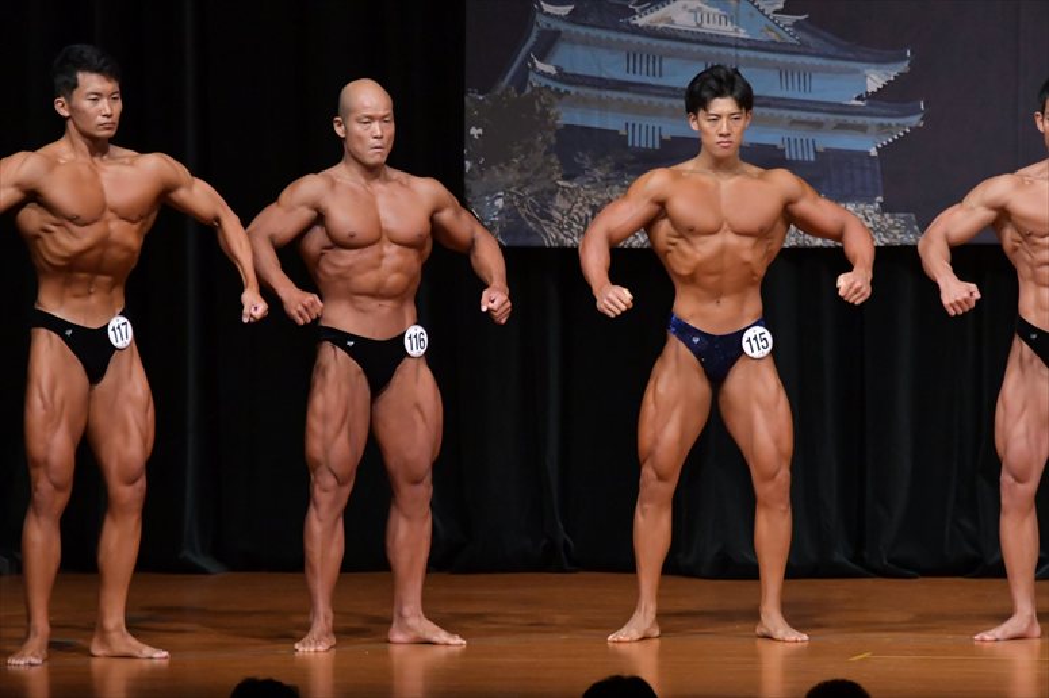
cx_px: 524
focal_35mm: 270
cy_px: 349
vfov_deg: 5.1
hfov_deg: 7.6
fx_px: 7864
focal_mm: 180
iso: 5000
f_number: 5.6
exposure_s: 1/400
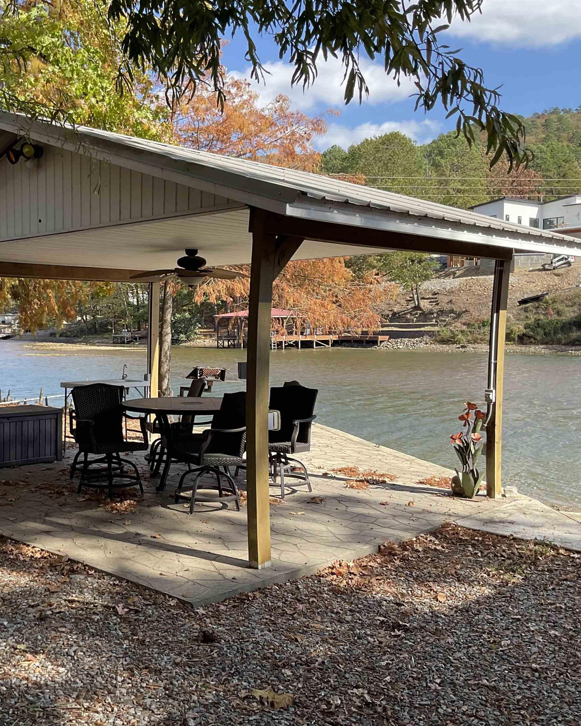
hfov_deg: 38.4
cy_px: 365
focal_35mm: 38
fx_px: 817
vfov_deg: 47.9
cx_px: 163
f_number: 1.8
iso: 16
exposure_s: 1/635
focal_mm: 3
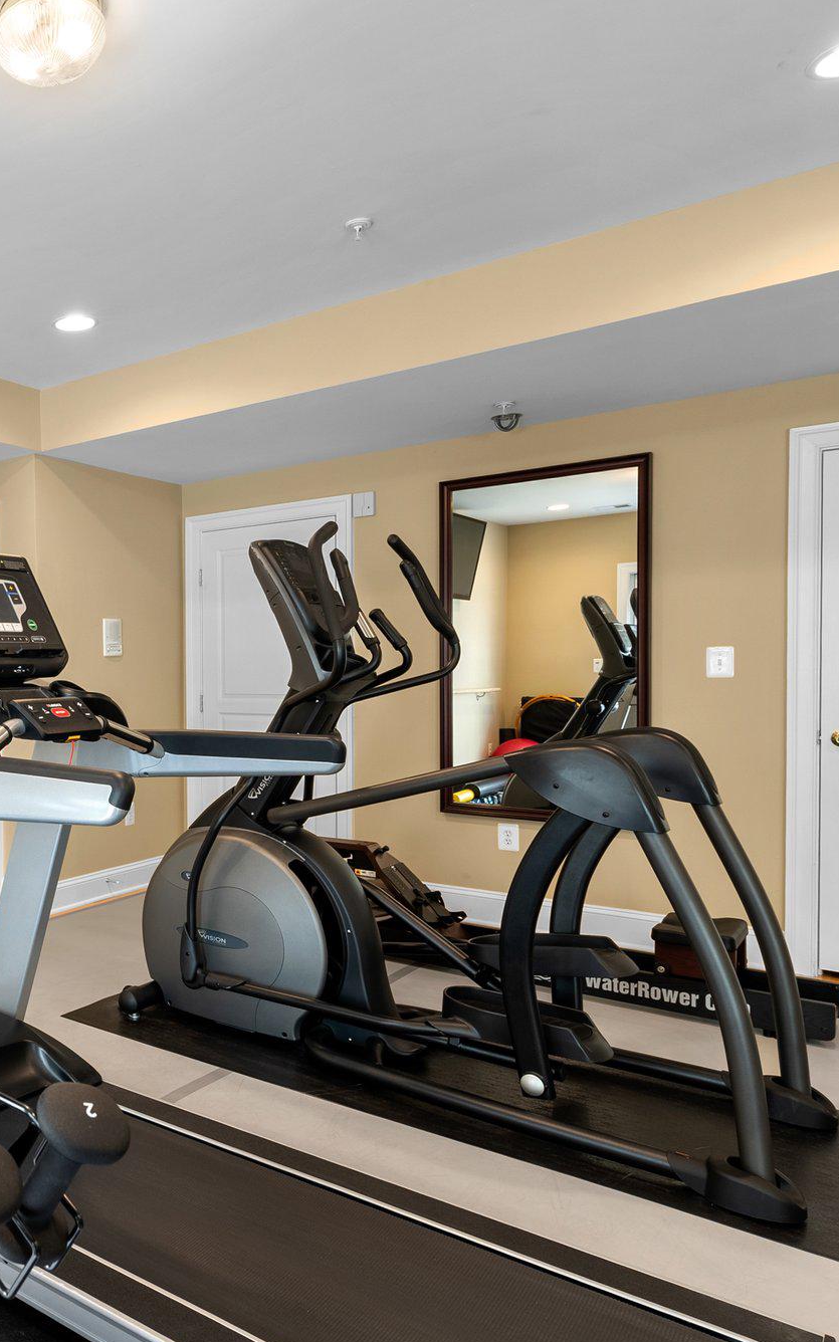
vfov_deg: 72.5
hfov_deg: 41.4
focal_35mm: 25
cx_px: -38
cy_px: 668
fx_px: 915
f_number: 8
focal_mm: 16
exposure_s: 1
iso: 250
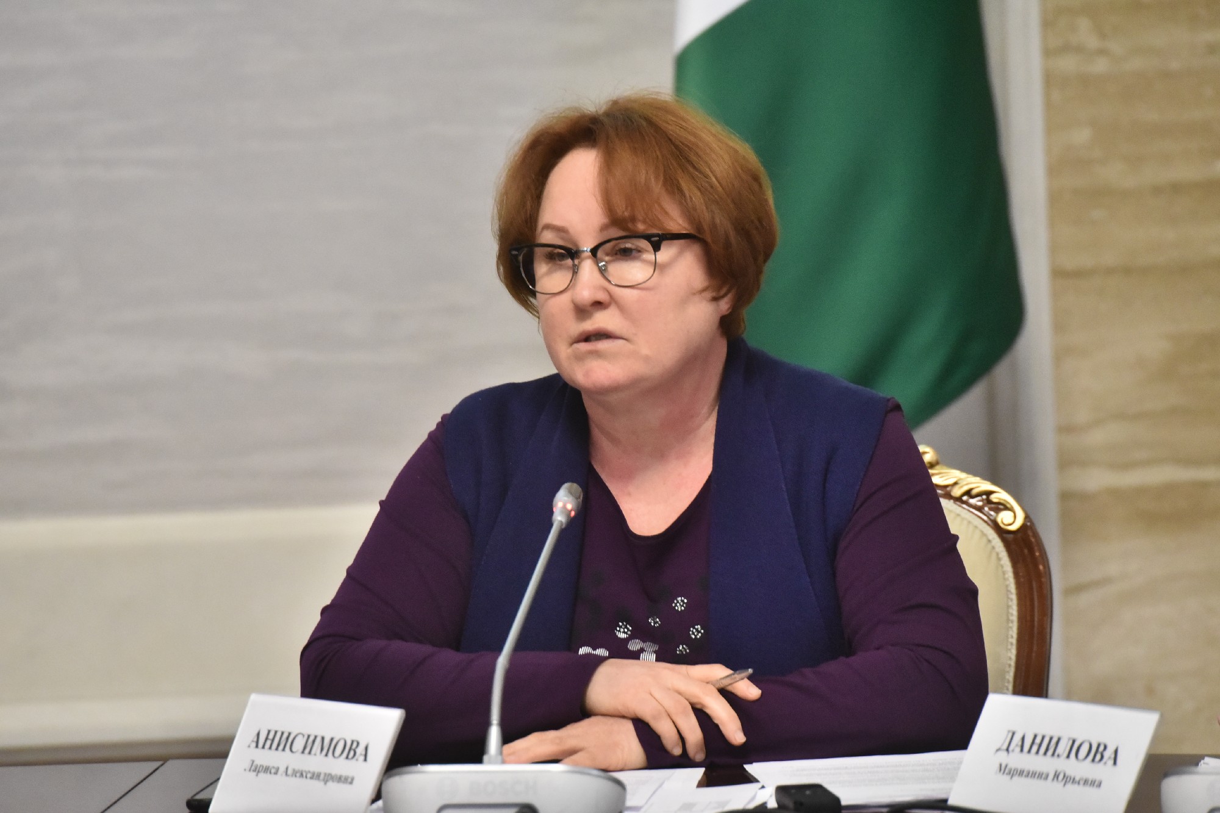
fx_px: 13553
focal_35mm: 400
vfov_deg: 3.4
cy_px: 406
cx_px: 610
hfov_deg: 5.2
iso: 8000
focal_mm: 400
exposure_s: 1/125
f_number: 9
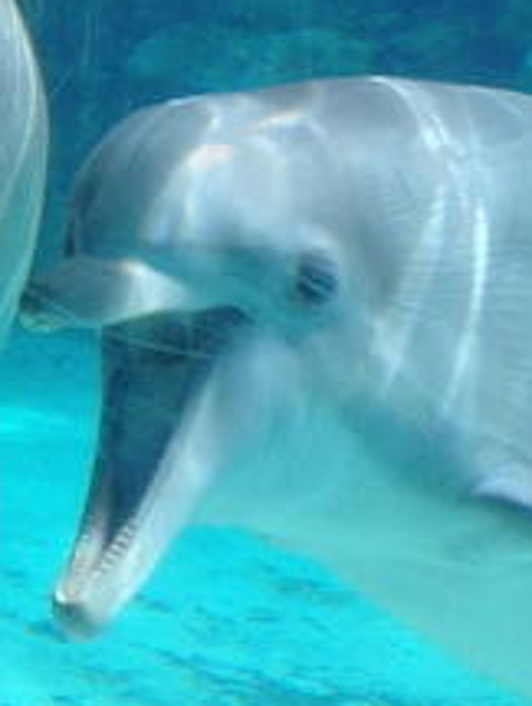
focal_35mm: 104
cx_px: -82
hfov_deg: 13.9
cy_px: 92
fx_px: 2125
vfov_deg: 18.6
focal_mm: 4.28
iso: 50
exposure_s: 1/225
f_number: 2.4
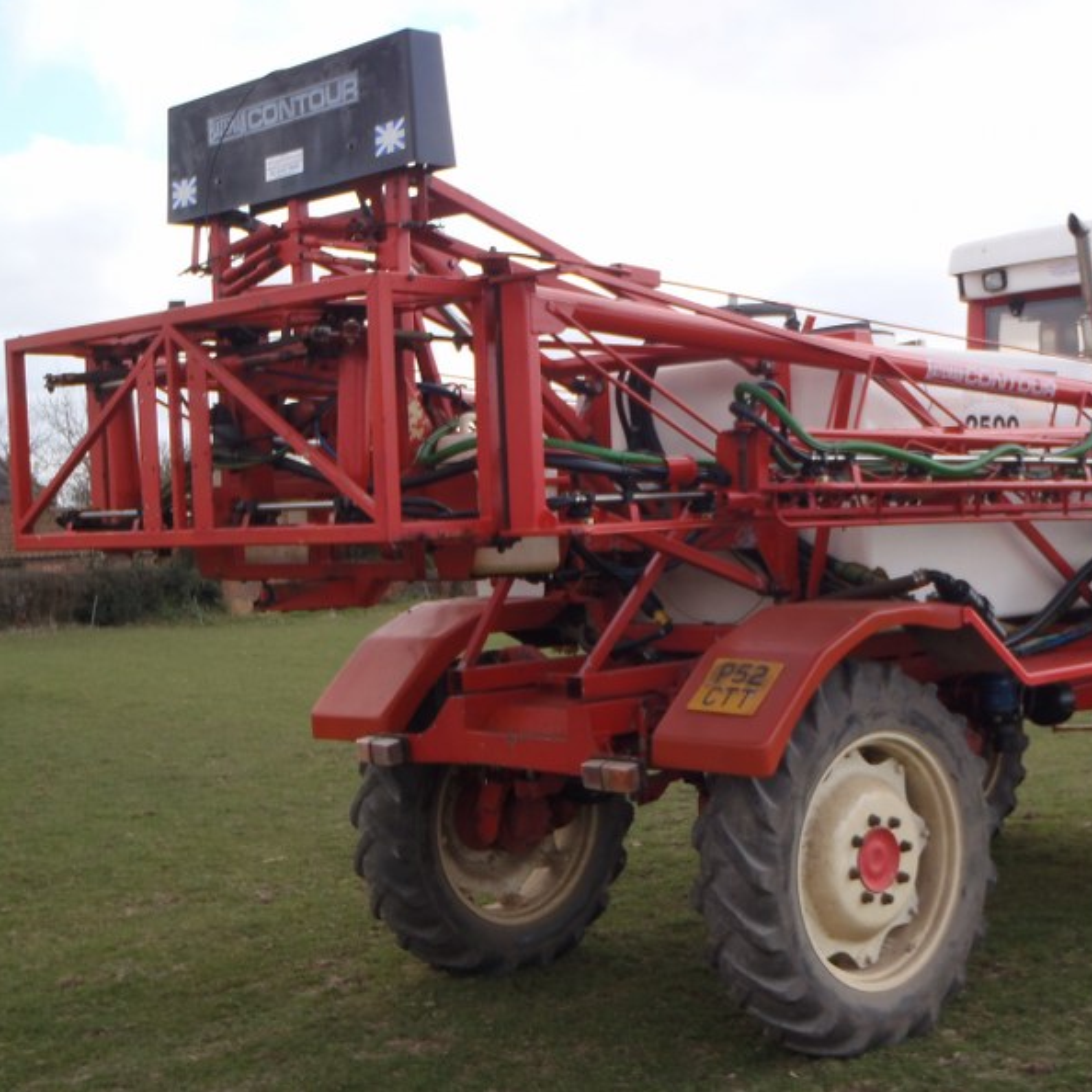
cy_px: 544
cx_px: 732
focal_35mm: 50
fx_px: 1785
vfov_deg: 34.0
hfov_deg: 33.7
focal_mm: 7.57
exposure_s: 1/160
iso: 80
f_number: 5
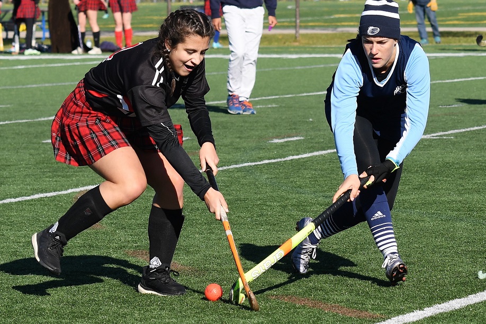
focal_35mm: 117
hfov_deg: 17.5
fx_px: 1579
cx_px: 243
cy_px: 162
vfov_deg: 11.7
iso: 160
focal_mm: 78
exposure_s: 1/1000
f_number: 5.6
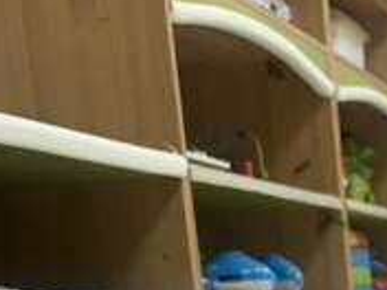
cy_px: 540
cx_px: 532
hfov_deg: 18.4
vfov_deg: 13.4
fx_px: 1096
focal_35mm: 98
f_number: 1.78
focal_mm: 6.86
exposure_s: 1/120
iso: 100
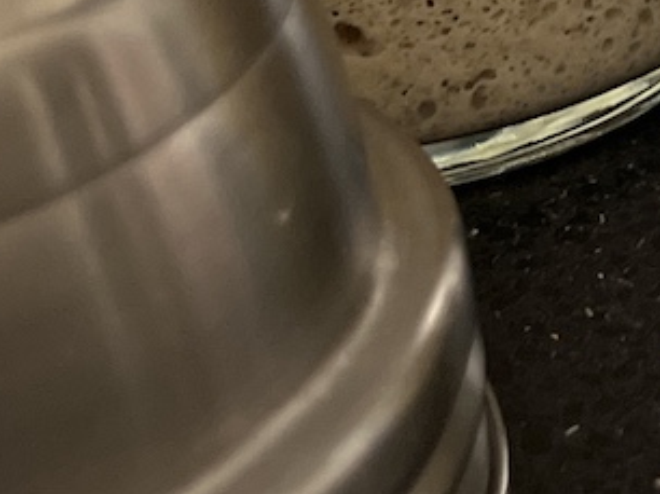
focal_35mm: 136
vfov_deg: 10.5
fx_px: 2591
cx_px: 934
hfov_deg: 13.8
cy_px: -244
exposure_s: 1/50
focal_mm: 5.7
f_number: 1.5
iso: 400
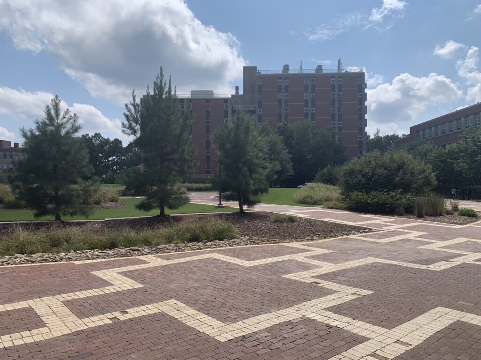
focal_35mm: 26
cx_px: 240
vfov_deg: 53.1
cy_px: 180
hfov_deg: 67.3
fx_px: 361
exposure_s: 1/3650
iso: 25
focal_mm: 4.25
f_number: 1.8
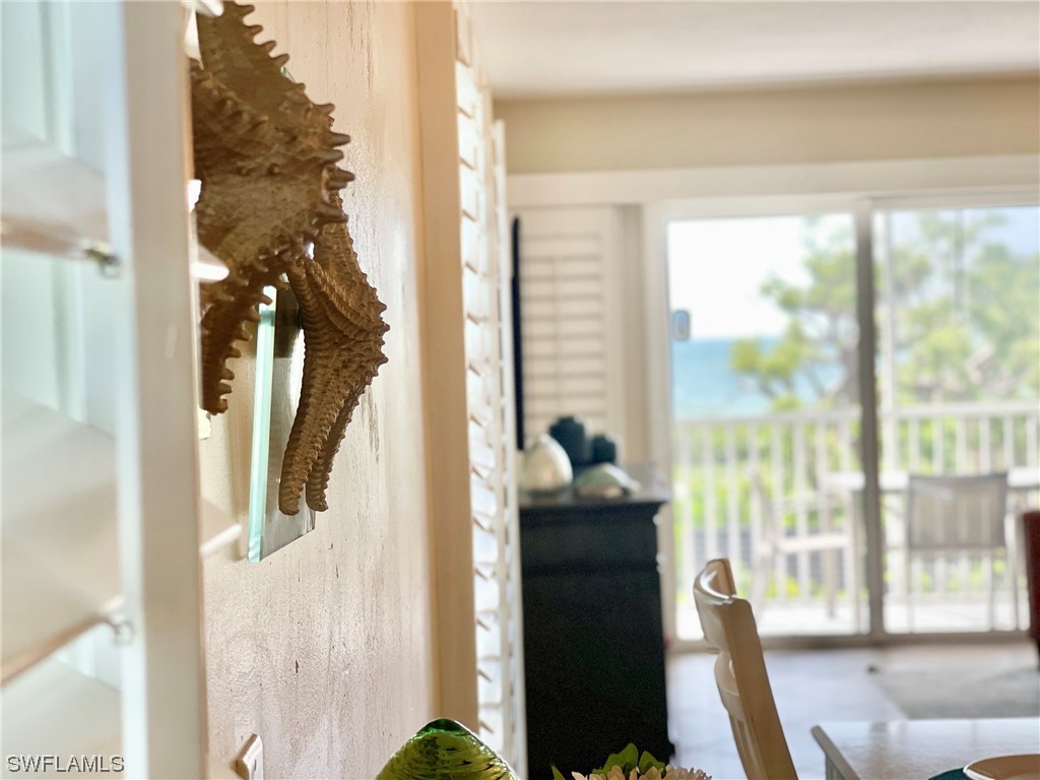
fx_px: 1923
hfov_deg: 30.3
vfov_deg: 22.9
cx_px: 520
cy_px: 390
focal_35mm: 64
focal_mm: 7.5
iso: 32
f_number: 2.2
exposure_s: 1/120
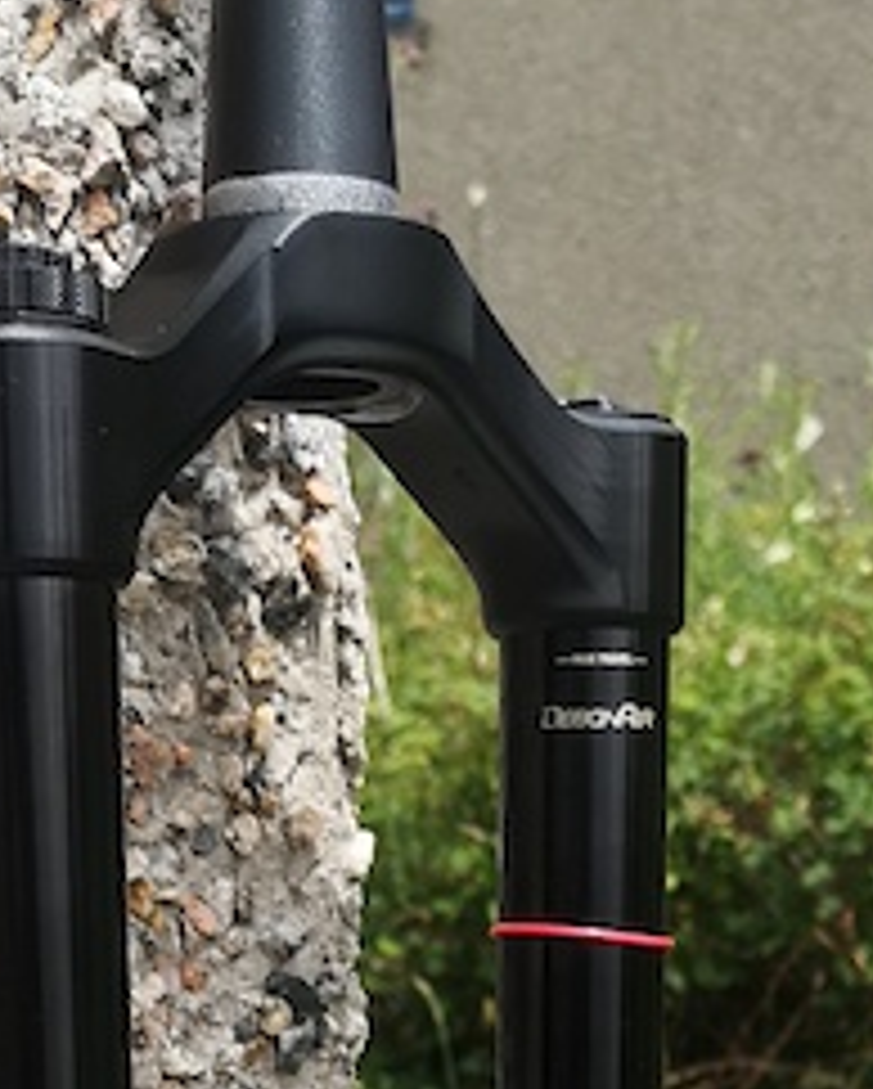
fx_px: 2806
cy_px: 1602
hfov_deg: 17.7
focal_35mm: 87
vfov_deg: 19.4
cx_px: 342
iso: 50
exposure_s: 1/1060
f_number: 1.8
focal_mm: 3.95
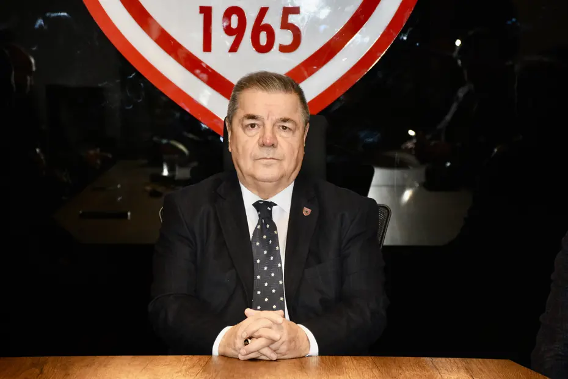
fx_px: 2650
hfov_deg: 12.2
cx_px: 284
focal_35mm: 168
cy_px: 190
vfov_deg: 8.2
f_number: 5.6
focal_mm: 112
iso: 800
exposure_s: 1/60
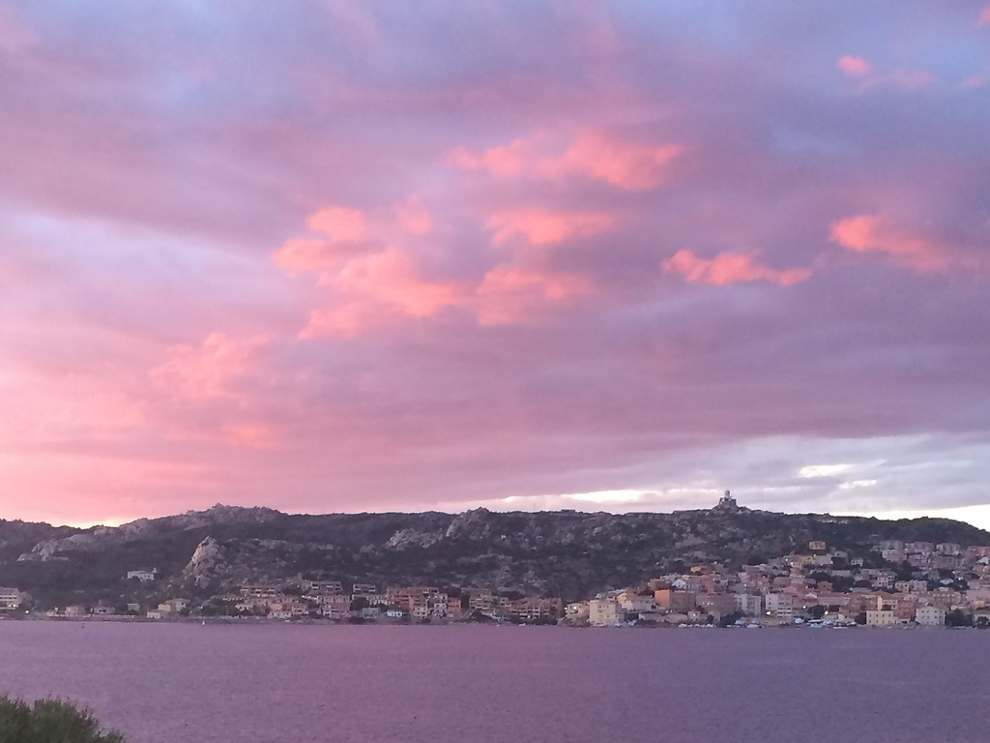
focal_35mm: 68
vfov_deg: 20.8
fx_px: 1945
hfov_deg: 28.5
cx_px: 598
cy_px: 772
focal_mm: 4.15
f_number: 2.2
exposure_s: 1/33
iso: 100
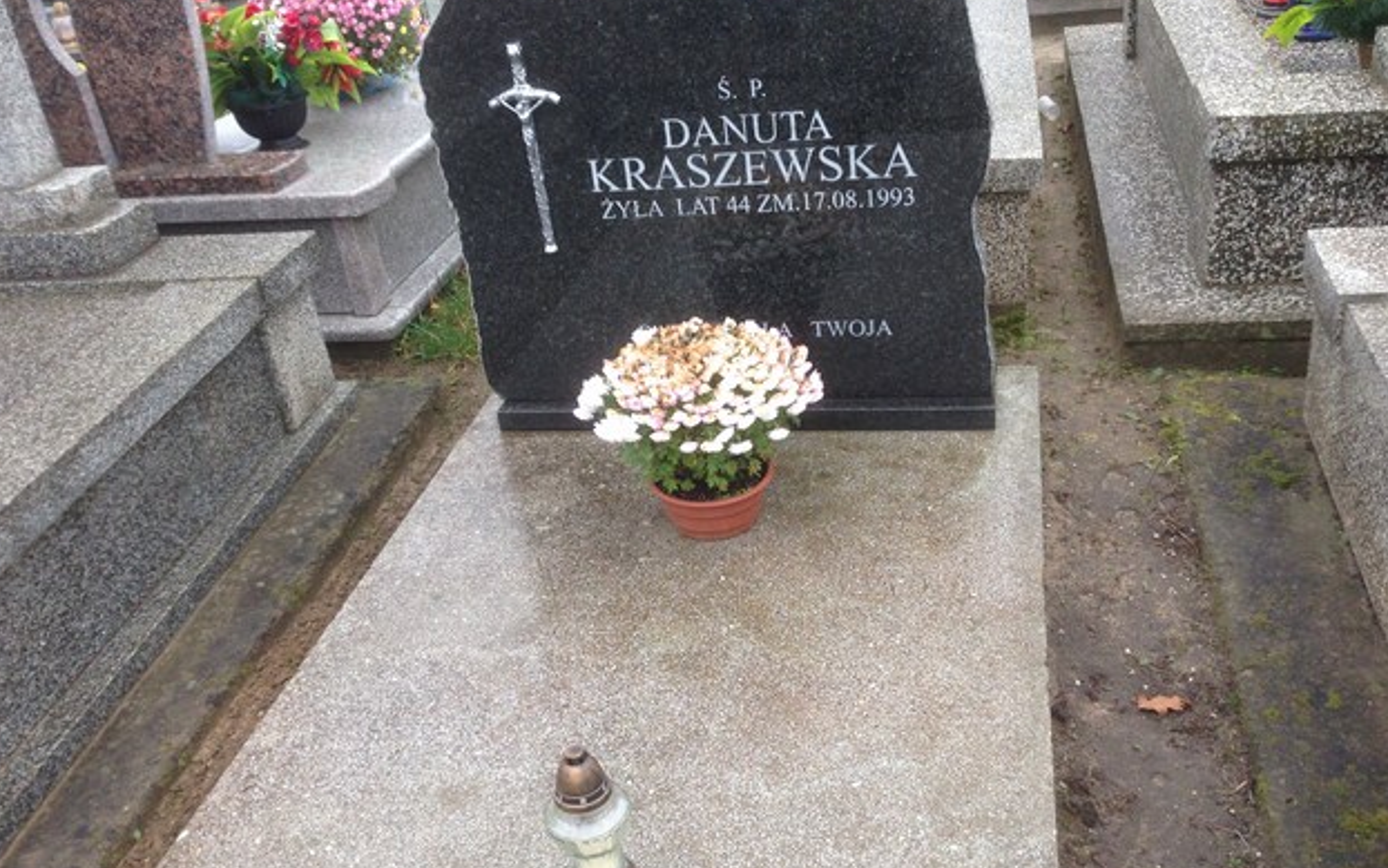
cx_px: 678
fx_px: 1362
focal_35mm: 36
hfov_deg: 54.0
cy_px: 466
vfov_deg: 35.3
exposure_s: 1/120
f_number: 2.4
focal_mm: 4.12
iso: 80
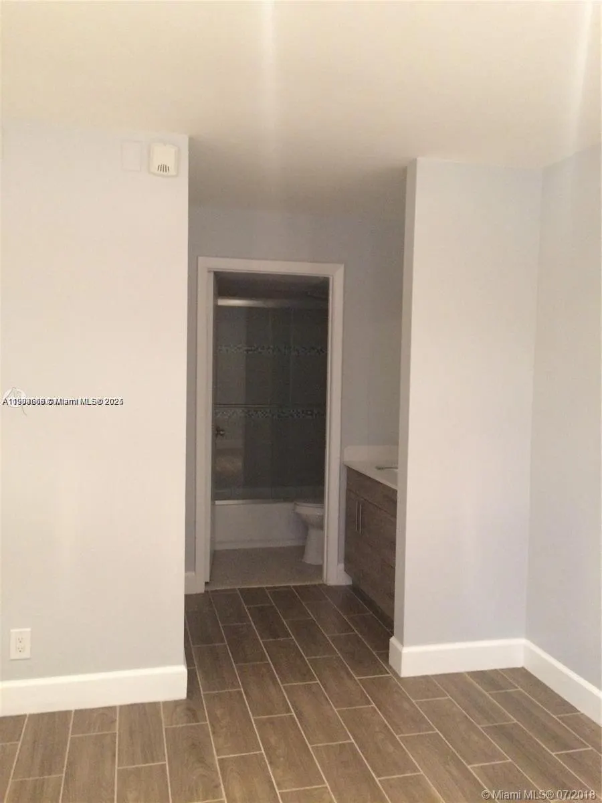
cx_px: 301
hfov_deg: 48.2
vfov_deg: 61.7
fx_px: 672
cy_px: 402
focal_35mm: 29
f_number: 2.2
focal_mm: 4.15
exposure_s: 1/15
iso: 500
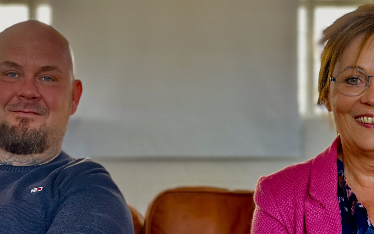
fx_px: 938
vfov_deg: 14.2
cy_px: 152
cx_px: 196
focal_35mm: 92
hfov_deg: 22.6
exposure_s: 1/122
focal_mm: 6
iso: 125
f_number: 2
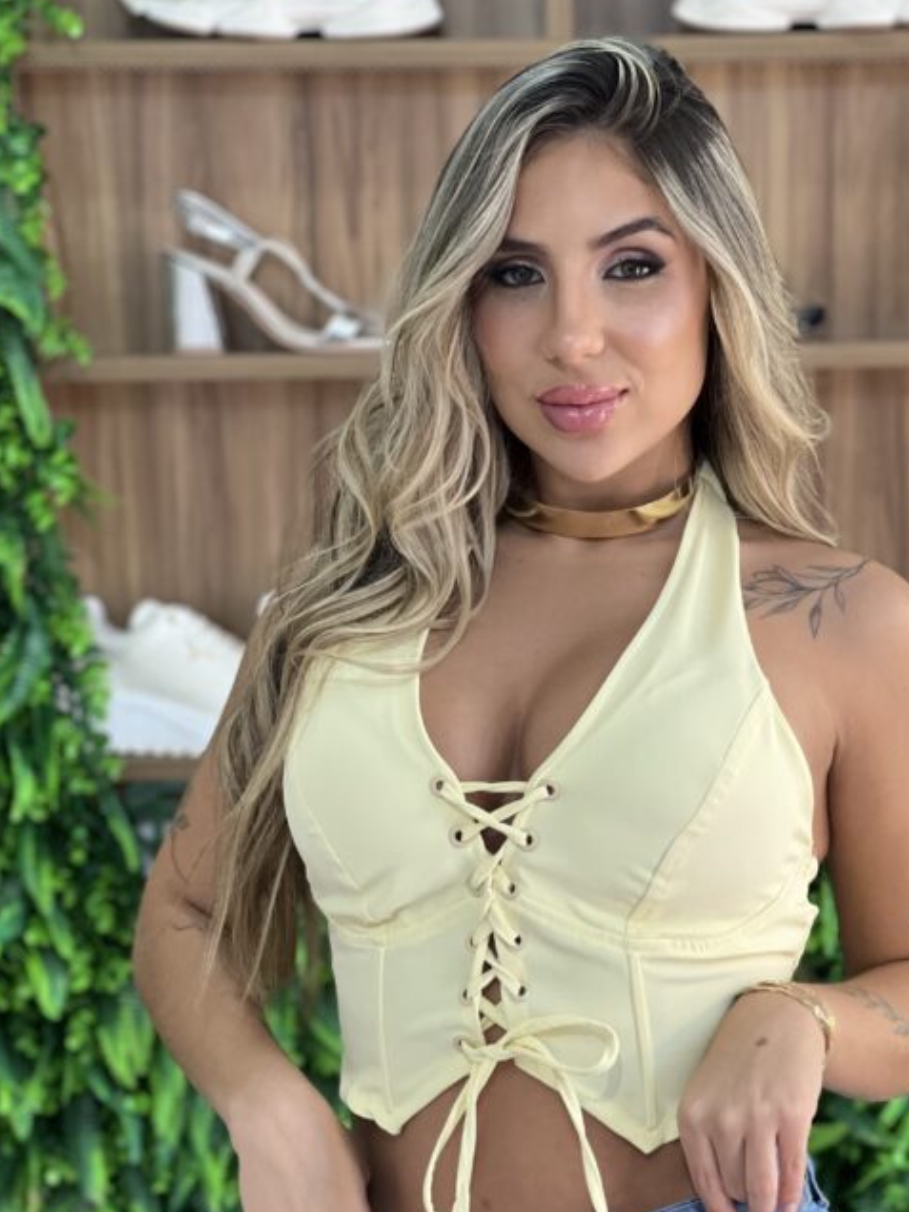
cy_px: 811
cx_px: 549
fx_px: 3956
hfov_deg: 13.1
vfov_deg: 17.4
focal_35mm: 113
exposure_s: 1/120
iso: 200
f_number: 2.8
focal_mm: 9
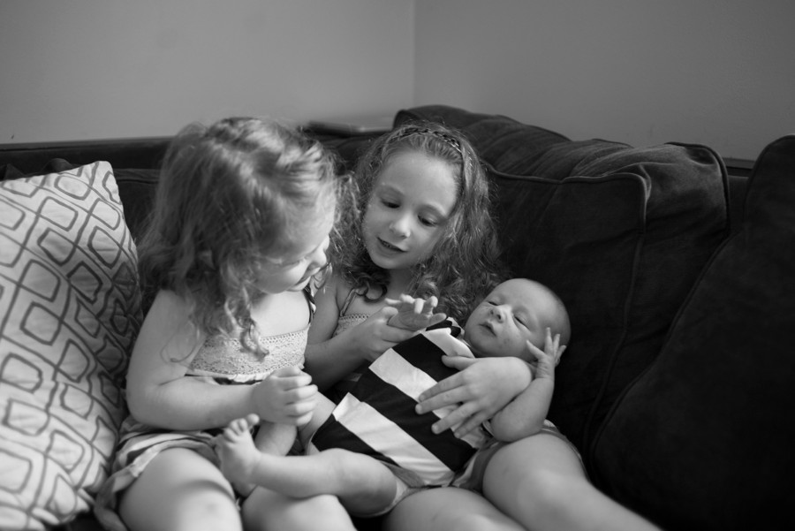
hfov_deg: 54.4
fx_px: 773
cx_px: 398
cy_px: 266
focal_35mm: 35
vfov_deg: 37.9
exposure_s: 1/80
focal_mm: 35
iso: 800
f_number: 2.5
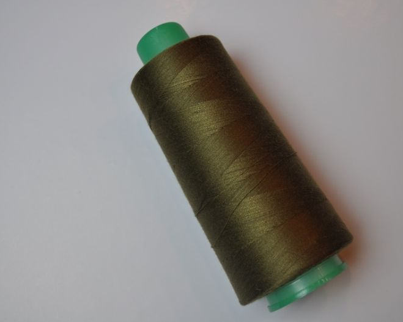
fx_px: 692
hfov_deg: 32.5
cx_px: 224
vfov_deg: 26.2
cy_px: 161
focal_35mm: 58
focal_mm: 34
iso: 400
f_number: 5.6
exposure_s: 1/125
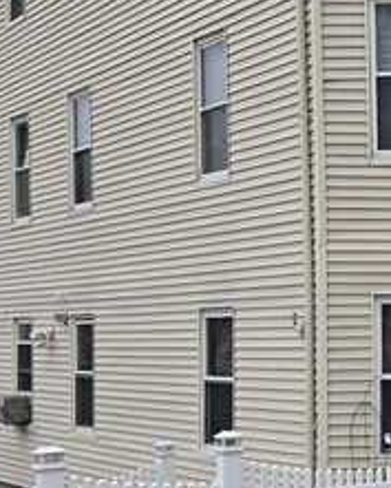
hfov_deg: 18.3
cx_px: 506
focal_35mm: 78
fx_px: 1128
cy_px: 291
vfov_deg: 24.4
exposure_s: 1/2921
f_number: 1.8
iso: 50
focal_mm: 5.4
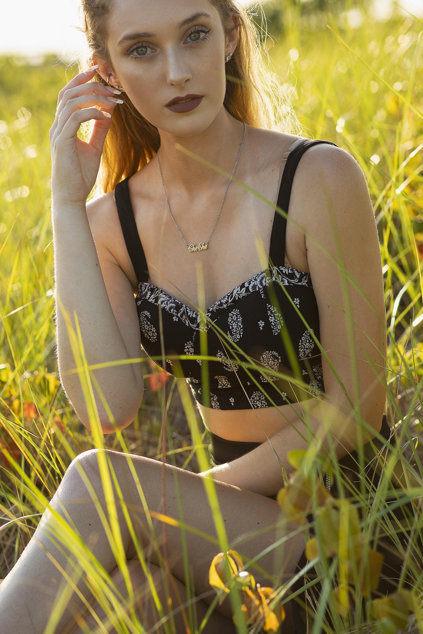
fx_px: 2113
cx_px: 177
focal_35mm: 120
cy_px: 338
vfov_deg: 17.1
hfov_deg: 11.4
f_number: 4
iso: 100
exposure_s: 1/160
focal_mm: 85
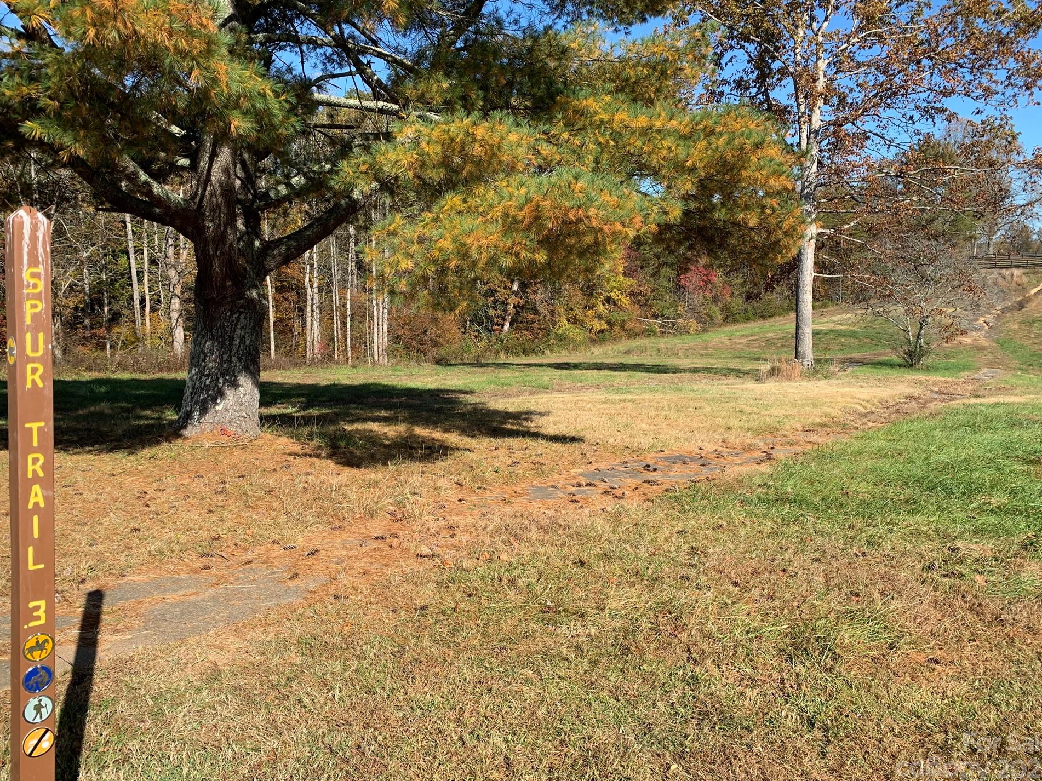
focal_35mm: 28
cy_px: 375
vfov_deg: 49.7
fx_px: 843
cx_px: 497
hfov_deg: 63.4
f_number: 1.8
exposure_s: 1/1282
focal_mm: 4.25
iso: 25
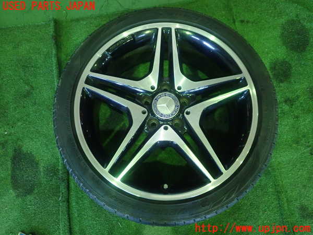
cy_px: 118
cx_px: 156
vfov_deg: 46.8
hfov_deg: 60.0
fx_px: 271
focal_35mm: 30
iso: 1000
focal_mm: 5.5
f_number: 2.3
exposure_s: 1/25
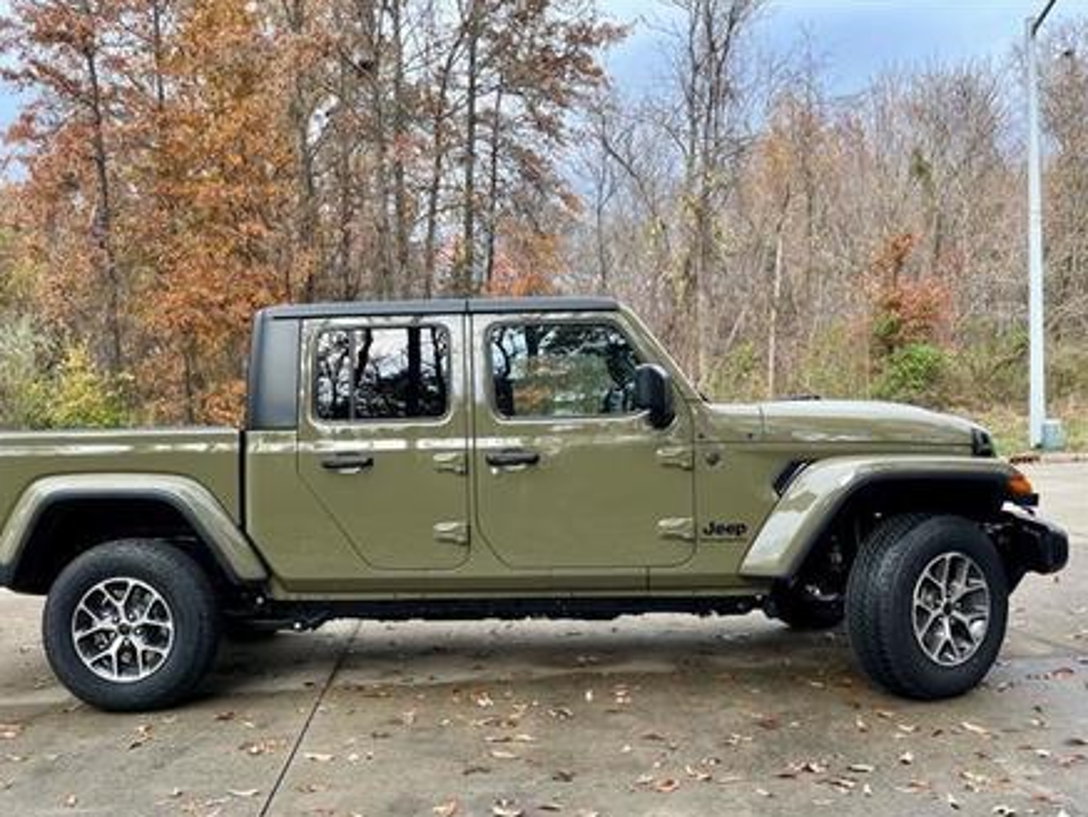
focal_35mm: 30
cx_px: 463
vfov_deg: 46.7
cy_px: 466
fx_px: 943
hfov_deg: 59.7
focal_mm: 5.1
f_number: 1.6
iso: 50
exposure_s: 1/766
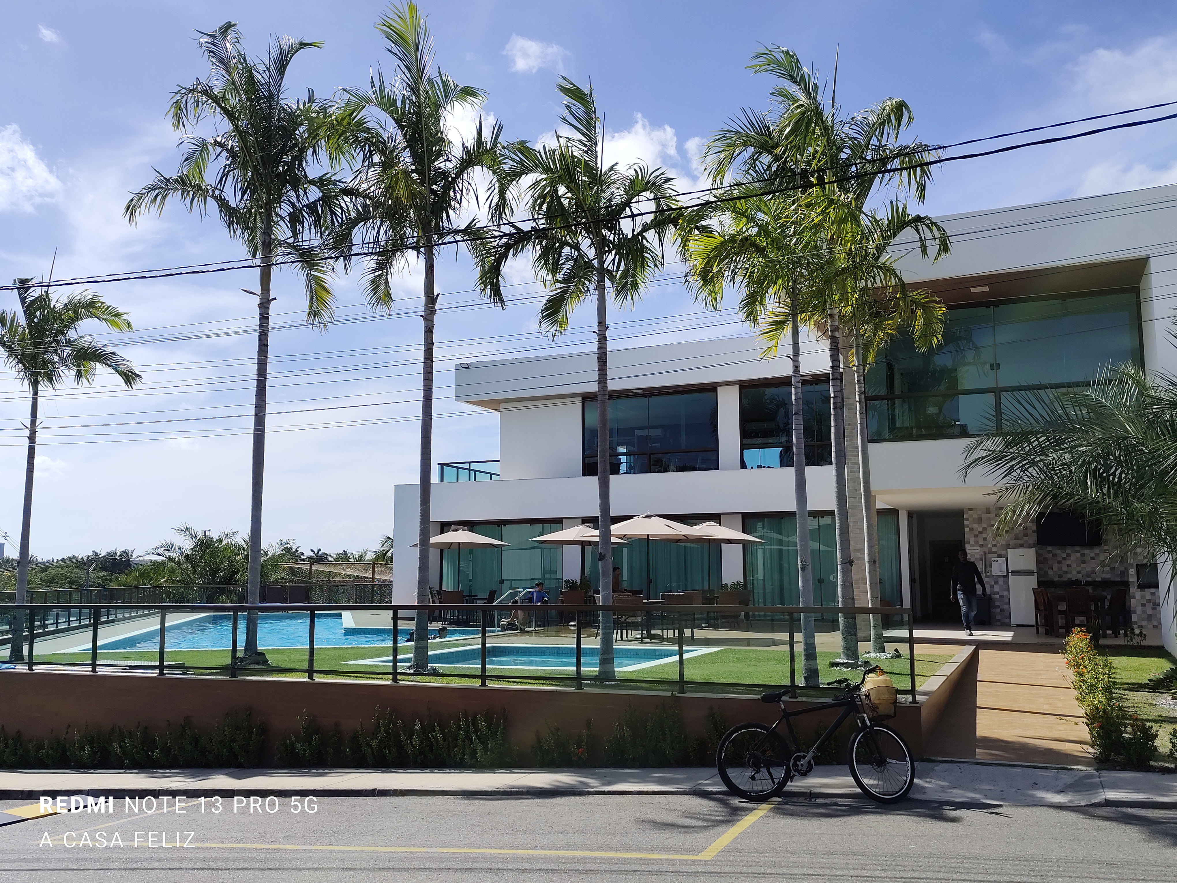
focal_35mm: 30
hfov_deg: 60.0
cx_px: 588
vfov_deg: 46.8
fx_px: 1020
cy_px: 442
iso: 50
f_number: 1.65
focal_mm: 6.14
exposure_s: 1/1421
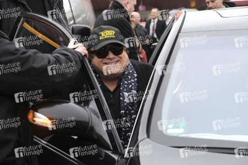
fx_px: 516
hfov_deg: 27.0
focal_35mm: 75
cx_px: 124
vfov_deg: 18.2
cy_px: 82
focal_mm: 75
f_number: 5.6
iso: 1250
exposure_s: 1/125
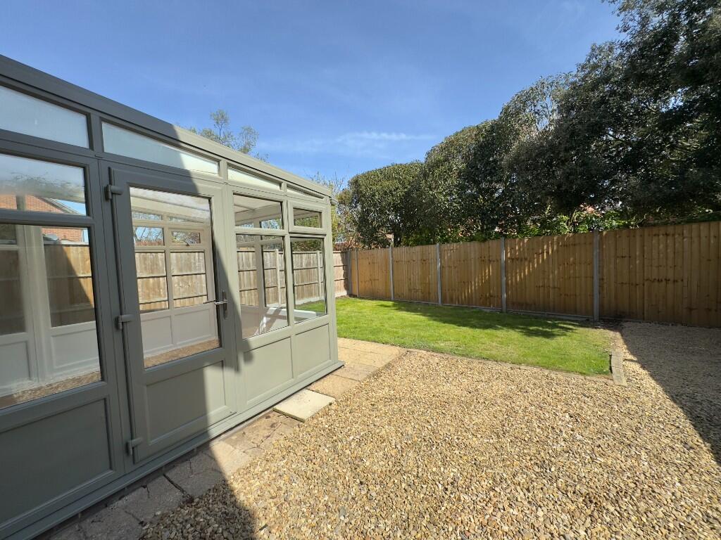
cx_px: 360
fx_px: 292
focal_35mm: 14
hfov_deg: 102.1
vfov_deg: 85.7
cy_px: 270
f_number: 2.2
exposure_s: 1/1370
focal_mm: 2.22
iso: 50
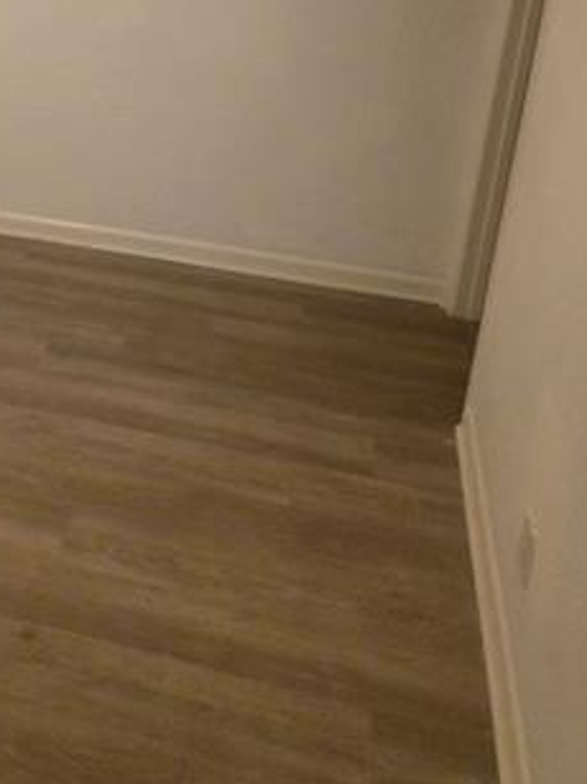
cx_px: 54
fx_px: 1018
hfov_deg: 30.7
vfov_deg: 40.0
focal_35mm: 45
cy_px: 130
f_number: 1.7
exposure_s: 1/120
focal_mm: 6.25
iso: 1600
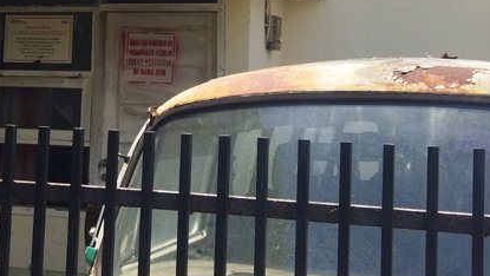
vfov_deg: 14.1
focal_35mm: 85
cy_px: 24
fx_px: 1105
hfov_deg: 24.8
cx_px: 137
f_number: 1.79
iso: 100
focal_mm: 4.71
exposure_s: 1/2388
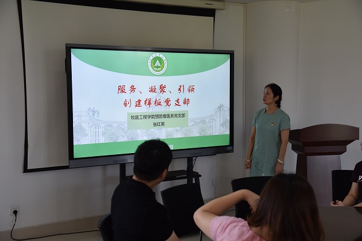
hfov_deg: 41.1
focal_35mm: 48
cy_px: 120
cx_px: 181
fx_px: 483
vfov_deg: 28.1
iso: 400
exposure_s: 1/80
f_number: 4.5
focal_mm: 48
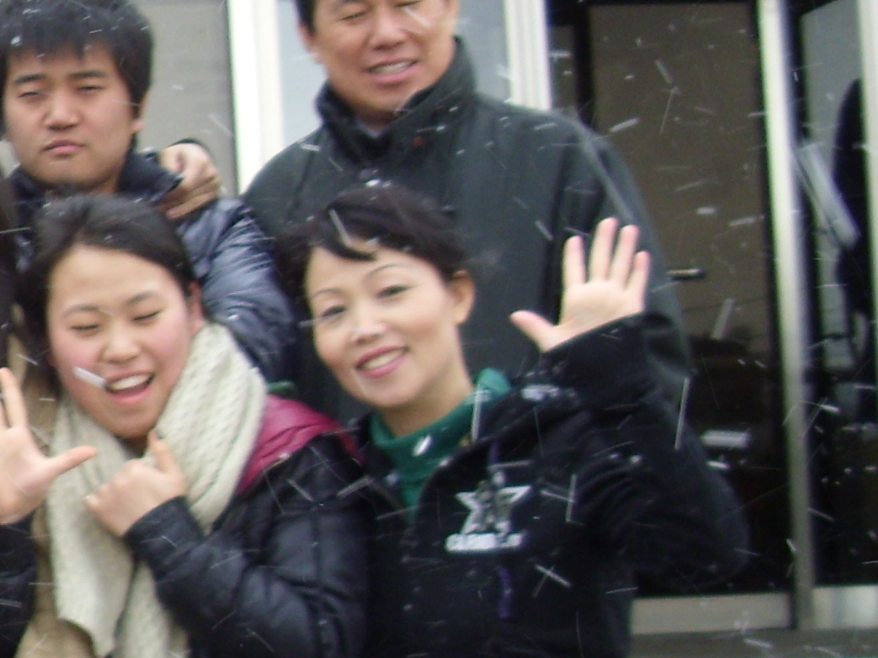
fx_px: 3372
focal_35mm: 133
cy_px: 358
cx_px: -605
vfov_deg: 11.1
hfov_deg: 13.6
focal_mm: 6.3
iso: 50
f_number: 2.8
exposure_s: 1/74
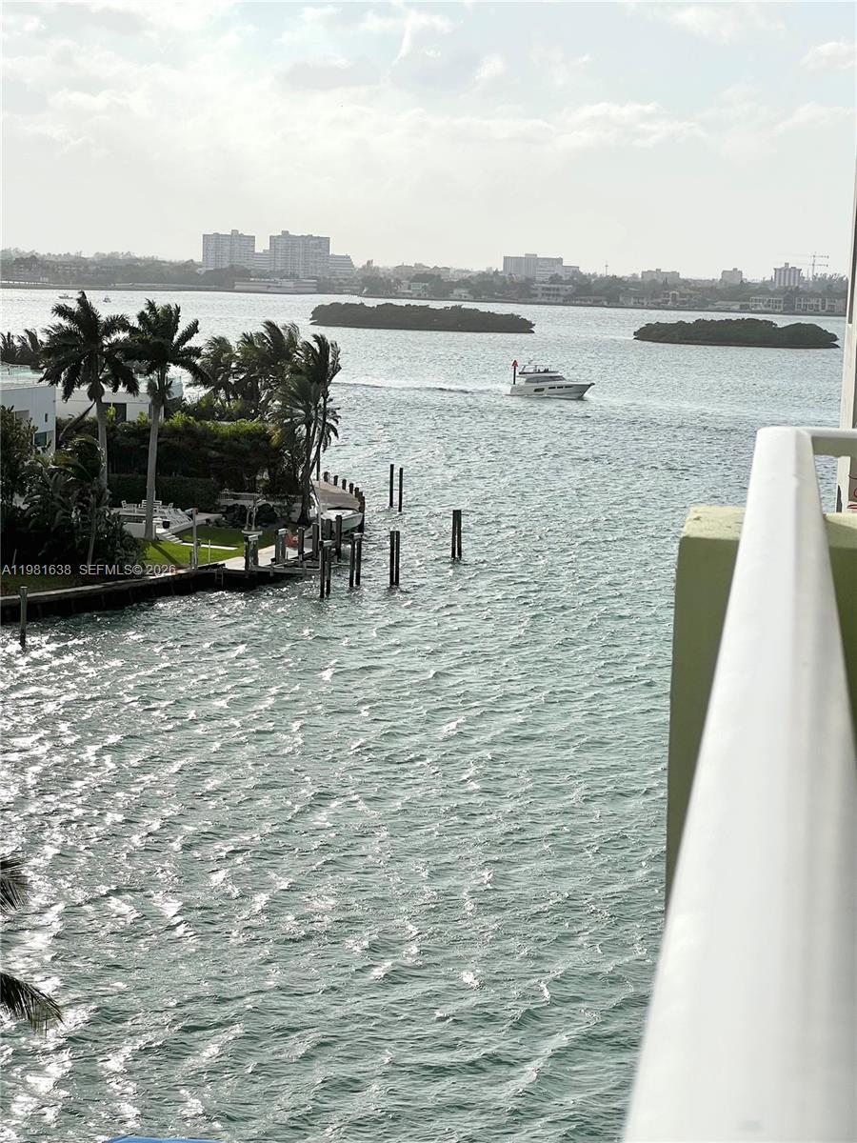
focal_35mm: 77
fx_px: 2542
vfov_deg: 25.3
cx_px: 428
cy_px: 572
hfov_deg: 19.1
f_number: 2.8
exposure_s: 1/2801
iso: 25
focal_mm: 9
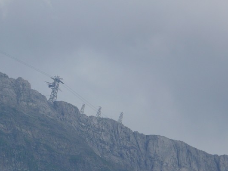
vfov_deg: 2.3
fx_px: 4174
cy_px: 93
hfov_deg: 3.1
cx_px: 60
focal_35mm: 634
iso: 100
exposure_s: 1/400
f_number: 7.1
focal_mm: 88.8
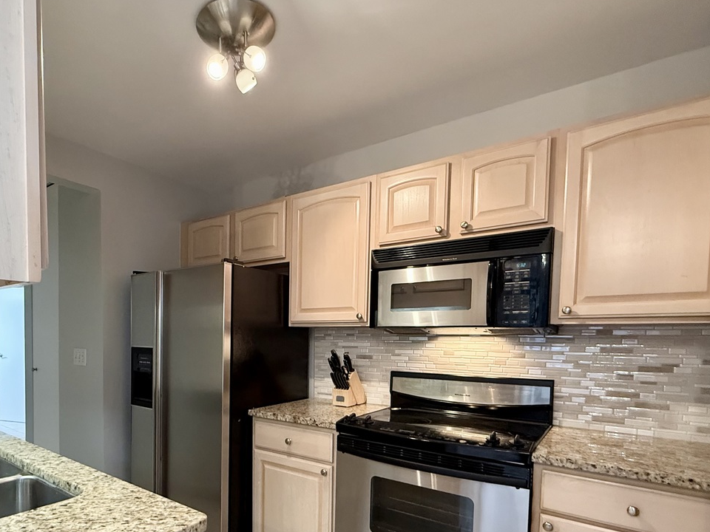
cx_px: 269
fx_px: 431
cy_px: 361
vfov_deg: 61.7
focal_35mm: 21
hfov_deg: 77.7
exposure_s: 1/60
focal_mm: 2.22
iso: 640
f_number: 2.2
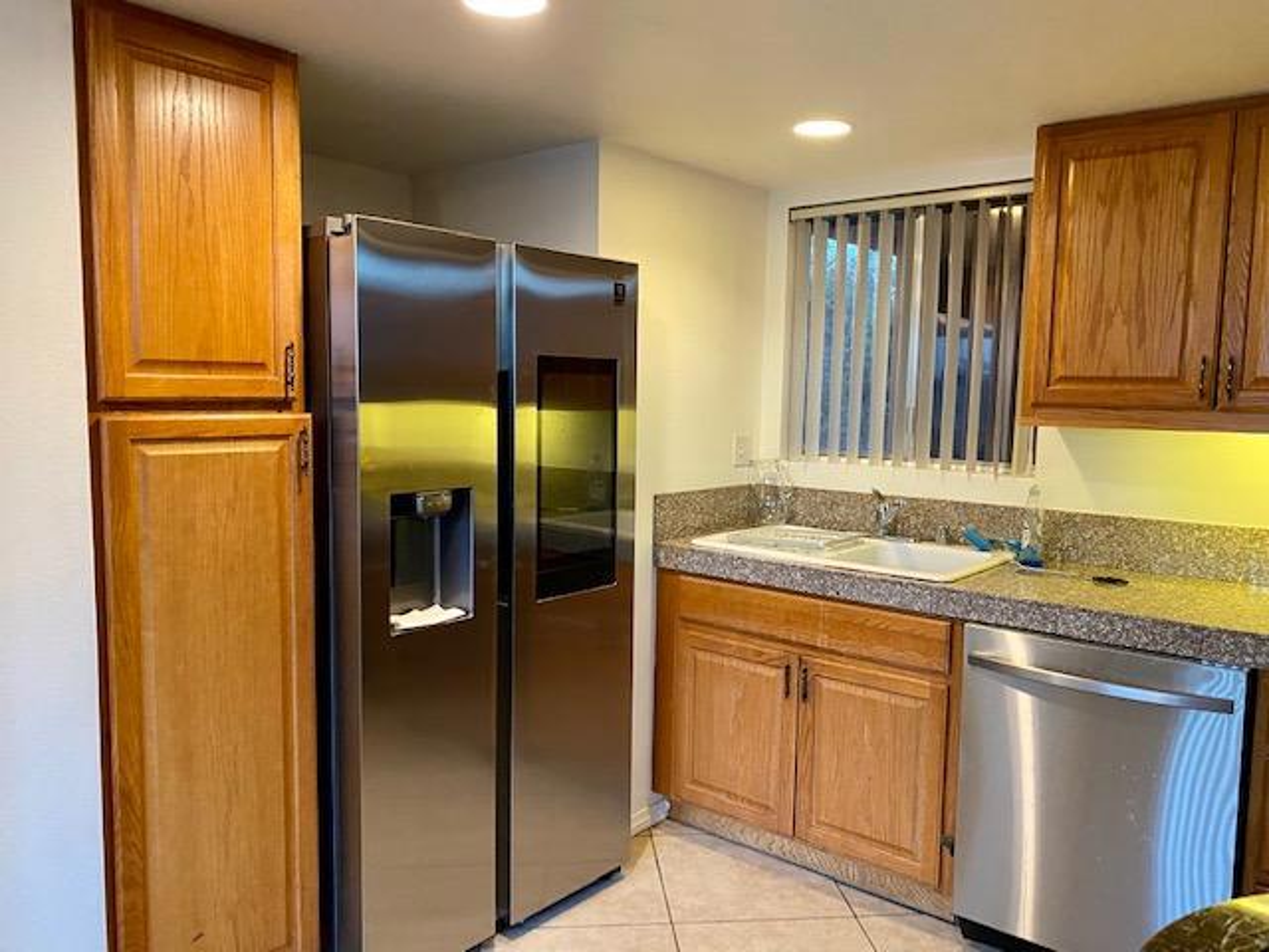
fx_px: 953
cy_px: 476
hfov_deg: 67.3
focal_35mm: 26
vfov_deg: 53.1
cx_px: 634
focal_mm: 4.25
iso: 400
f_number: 1.8
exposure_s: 1/60
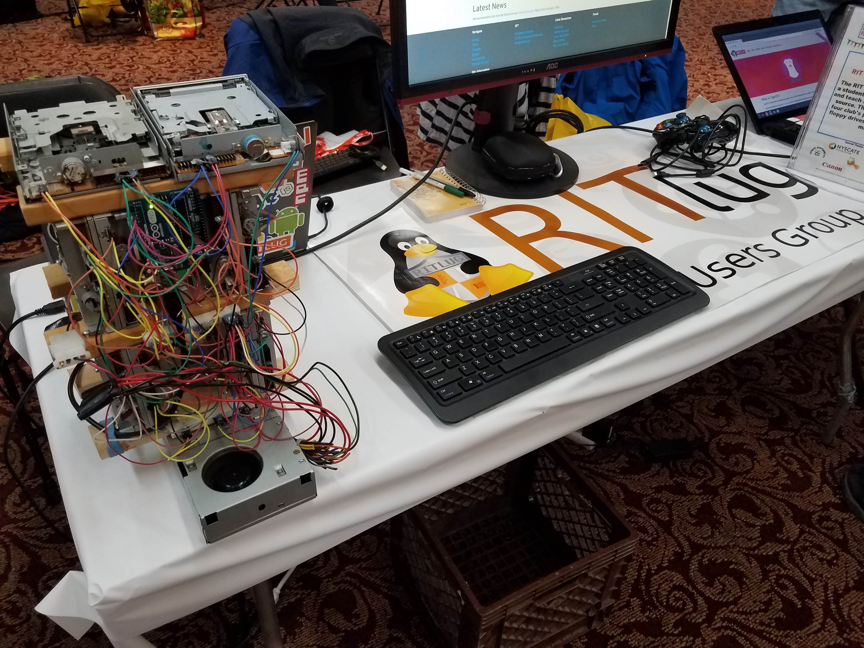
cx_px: 432
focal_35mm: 26
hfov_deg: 67.3
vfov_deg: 53.1
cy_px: 324
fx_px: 649
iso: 160
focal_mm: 4.2
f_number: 1.7
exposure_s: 1/40
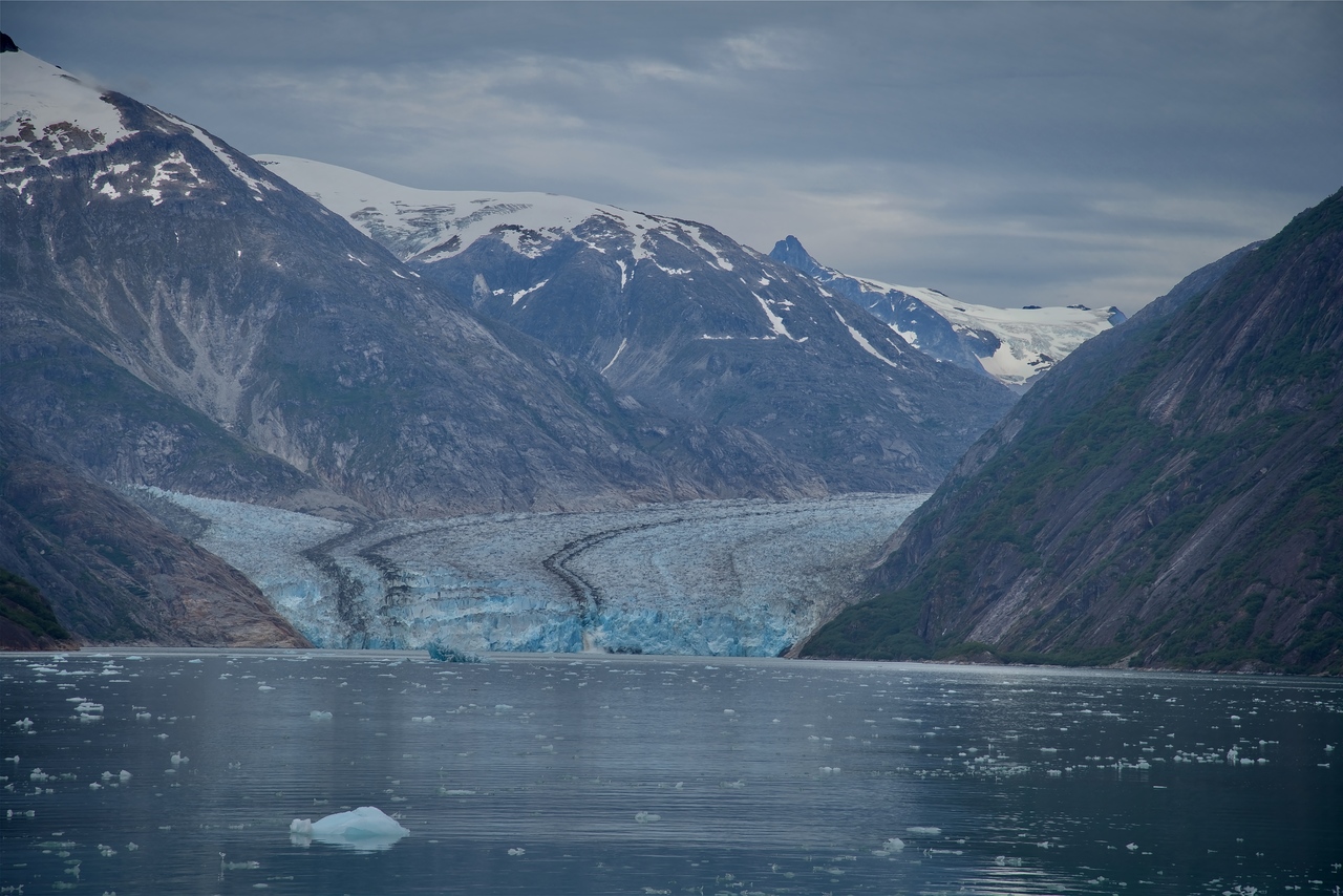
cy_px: 448
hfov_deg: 17.1
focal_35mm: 120
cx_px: 672
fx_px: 4477
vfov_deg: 11.4
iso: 100
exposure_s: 1/250
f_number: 8
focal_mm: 120
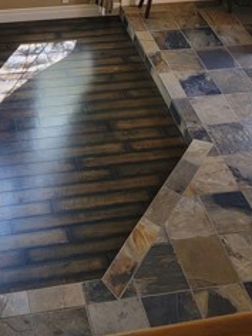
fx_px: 631
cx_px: 48
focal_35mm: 65
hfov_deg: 22.3
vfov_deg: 27.2
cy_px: -37
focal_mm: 6.7
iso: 100
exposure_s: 1/120
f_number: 1.8
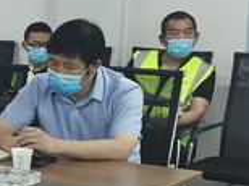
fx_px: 869
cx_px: -228
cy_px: 120
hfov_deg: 14.1
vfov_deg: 12.2
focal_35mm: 121
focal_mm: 5.58
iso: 400
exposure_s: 1/25
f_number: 1.8
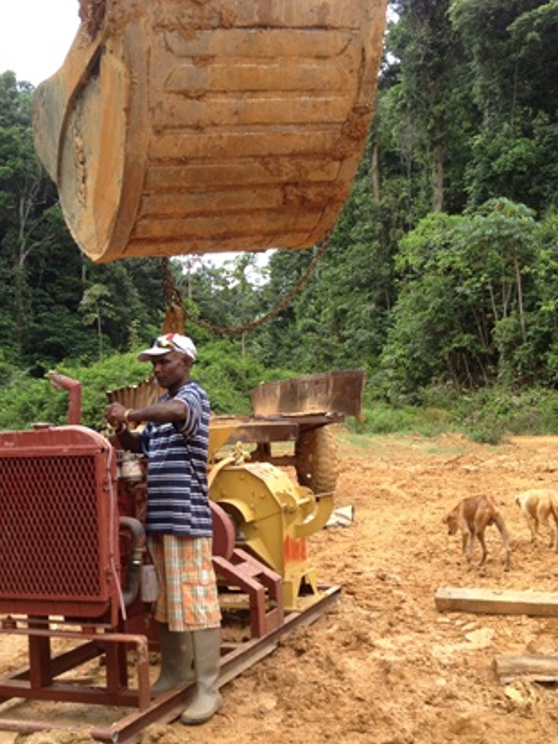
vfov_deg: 35.5
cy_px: 421
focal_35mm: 54
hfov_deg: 26.6
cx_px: 133
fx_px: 1161
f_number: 2.4
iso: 64
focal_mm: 4.28
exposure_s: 1/361
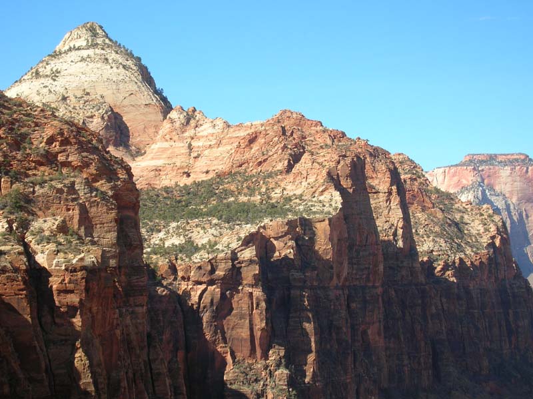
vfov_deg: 19.9
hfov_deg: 26.3
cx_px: 266
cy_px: 200
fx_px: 1139
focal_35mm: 74
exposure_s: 1/317
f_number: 4
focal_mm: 12.3
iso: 50
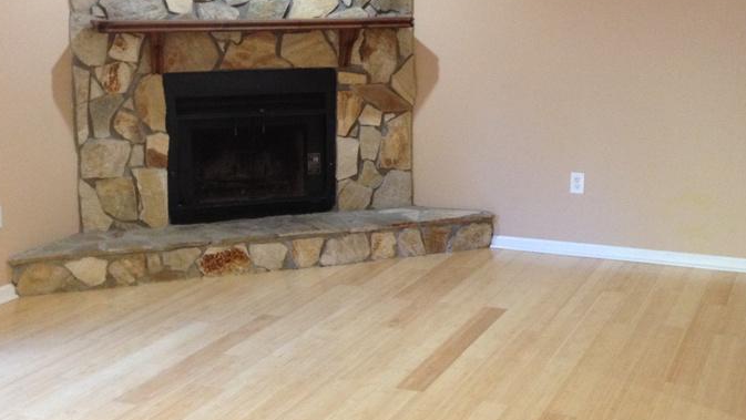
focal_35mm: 58
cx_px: 364
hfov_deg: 36.0
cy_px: 197
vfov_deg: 20.7
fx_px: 1148
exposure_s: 1/20
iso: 200
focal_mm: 4.28
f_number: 2.4
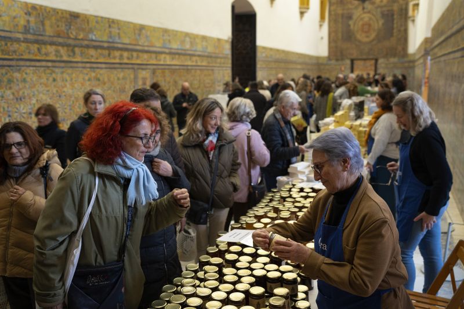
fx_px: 451
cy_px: 154
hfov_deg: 54.4
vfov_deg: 37.8
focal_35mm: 35
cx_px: 232
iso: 1250
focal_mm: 35
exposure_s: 1/50
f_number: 3.2
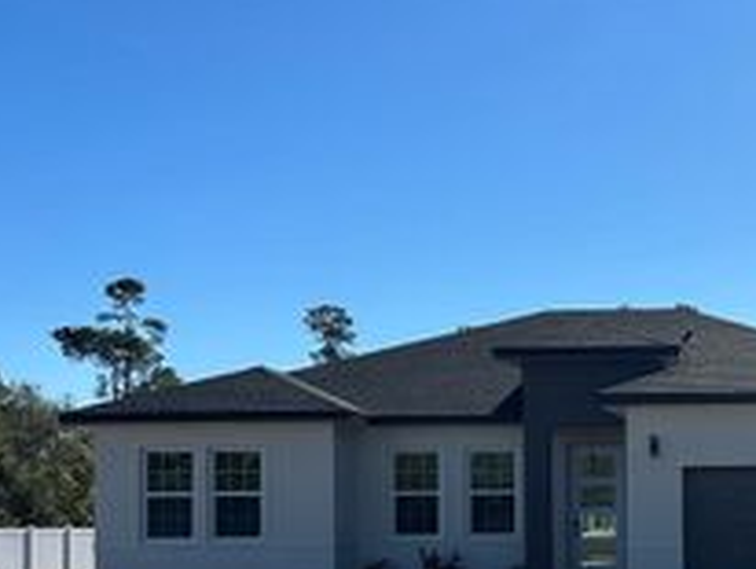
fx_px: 1378
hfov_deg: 29.2
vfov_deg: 22.9
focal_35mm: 63
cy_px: 486
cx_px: 712
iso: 50
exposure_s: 1/6211
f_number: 1.5
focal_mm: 5.7
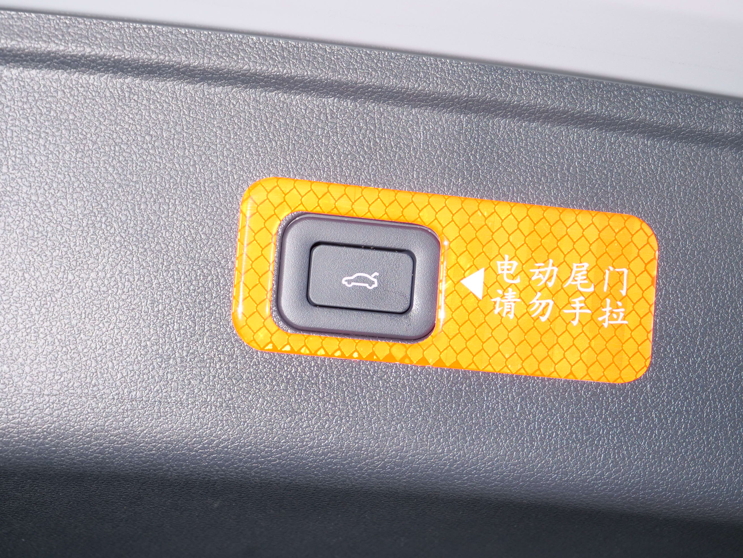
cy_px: 279
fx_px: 2103
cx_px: 372
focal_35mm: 98
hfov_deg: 20.0
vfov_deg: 15.1
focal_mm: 49
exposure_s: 1/30
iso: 800
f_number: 5.6
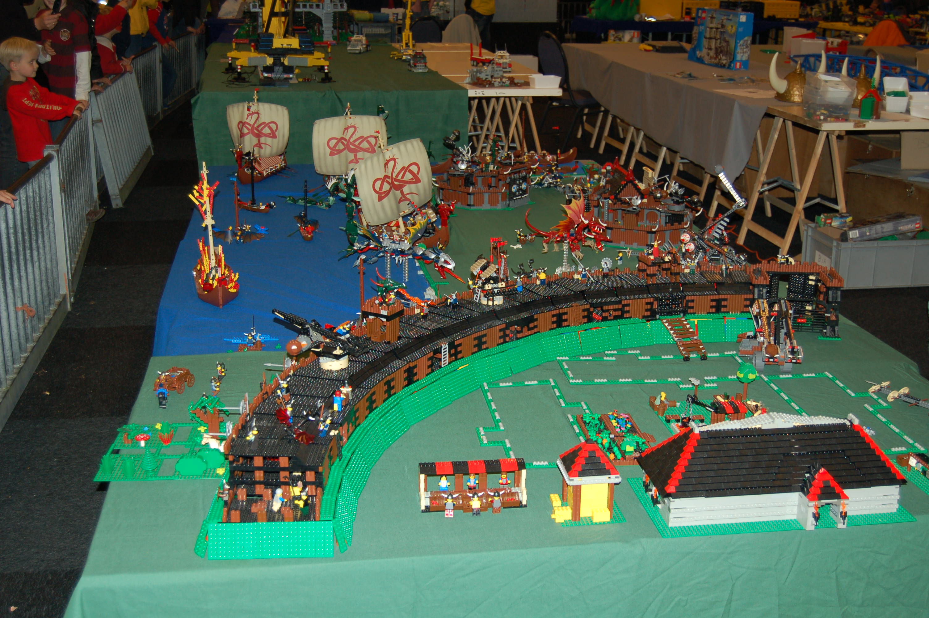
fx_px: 1160
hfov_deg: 43.6
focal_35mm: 45
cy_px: 309
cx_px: 464
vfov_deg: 29.8
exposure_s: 1/60
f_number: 4.2
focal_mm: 30
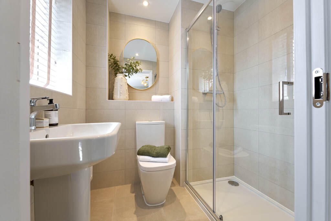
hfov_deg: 104.2
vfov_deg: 81.2
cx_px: 166
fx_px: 129
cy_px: 110
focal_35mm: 14
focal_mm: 14
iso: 100
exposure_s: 1/6
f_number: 10
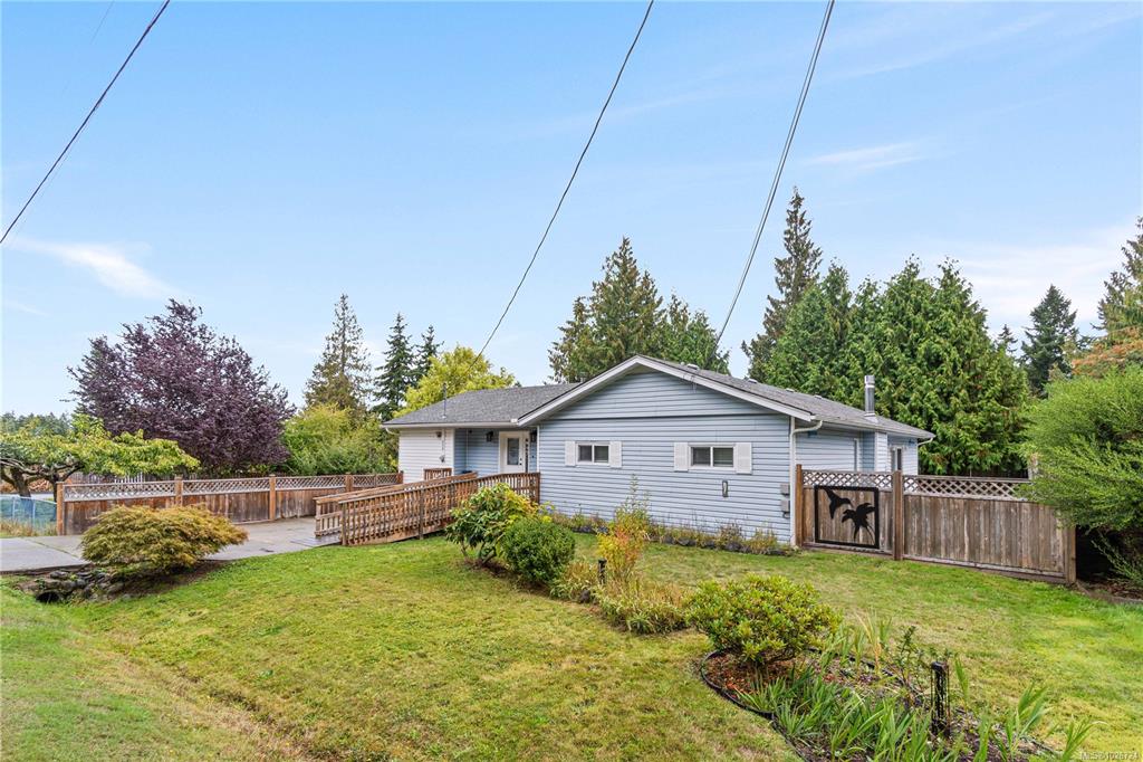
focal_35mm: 16
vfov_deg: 72.0
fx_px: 524
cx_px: 572
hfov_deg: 95.0
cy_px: 381
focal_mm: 11
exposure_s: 1/15
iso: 100
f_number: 11
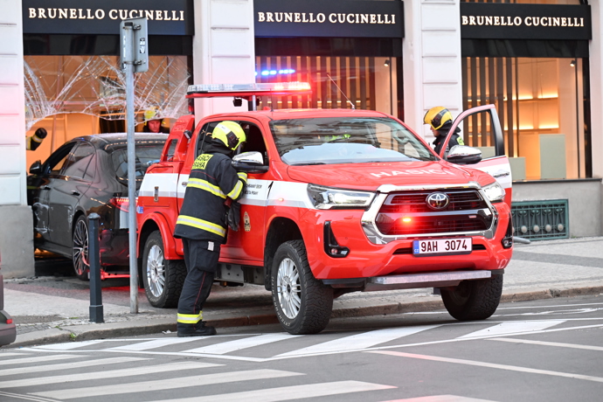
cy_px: 201
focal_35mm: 120
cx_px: 302
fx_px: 2010
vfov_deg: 11.4
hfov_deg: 17.1
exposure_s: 1/500
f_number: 4.5
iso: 4000
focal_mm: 120
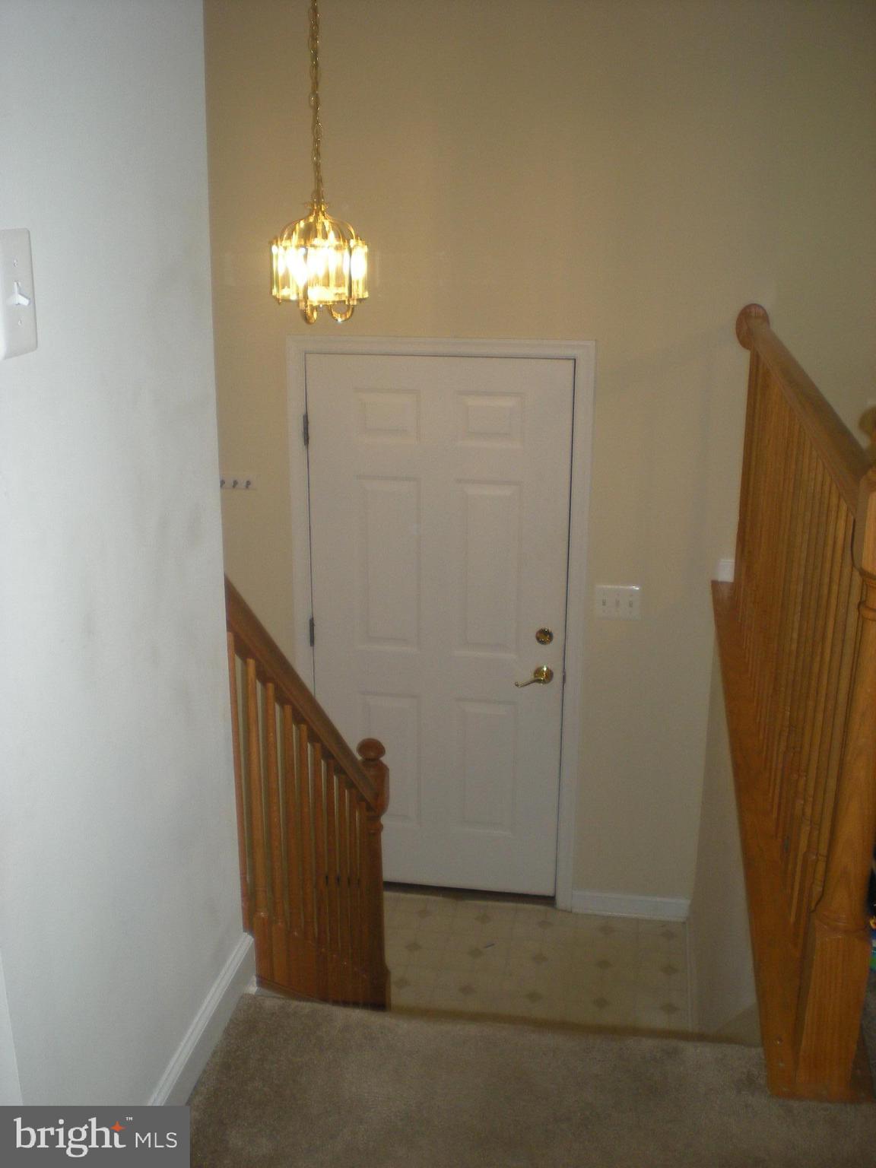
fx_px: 1282
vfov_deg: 49.0
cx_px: 438
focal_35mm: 38
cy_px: 584
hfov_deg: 37.7
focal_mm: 6.3
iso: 125
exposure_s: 1/30
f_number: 3.1
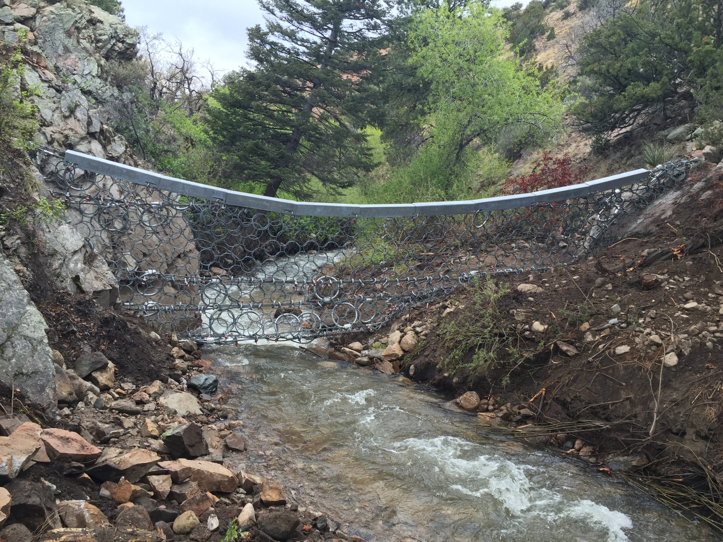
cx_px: 362
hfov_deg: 61.7
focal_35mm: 29
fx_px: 606
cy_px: 271
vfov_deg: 48.2
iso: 40
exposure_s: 1/120
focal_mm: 4.15
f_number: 2.2
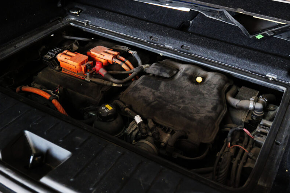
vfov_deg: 33.4
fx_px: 322
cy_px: 94
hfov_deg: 48.4
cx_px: 159
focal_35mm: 40
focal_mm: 31
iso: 6400
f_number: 4.2
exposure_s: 1/200
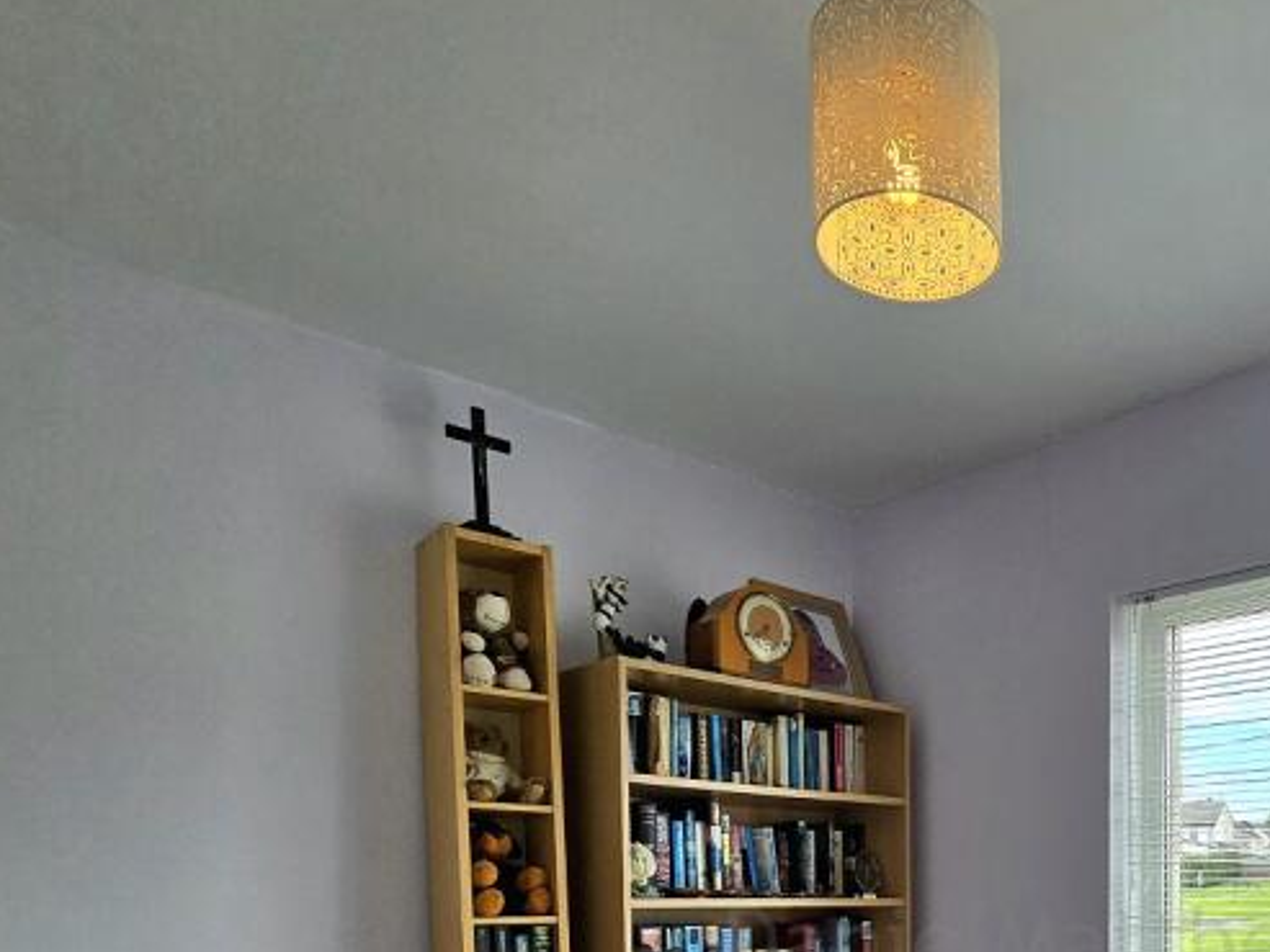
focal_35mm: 27
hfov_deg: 59.4
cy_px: 962
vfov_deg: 43.6
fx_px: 991
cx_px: 1041
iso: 125
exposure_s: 1/769
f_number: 2.2
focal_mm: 2.2
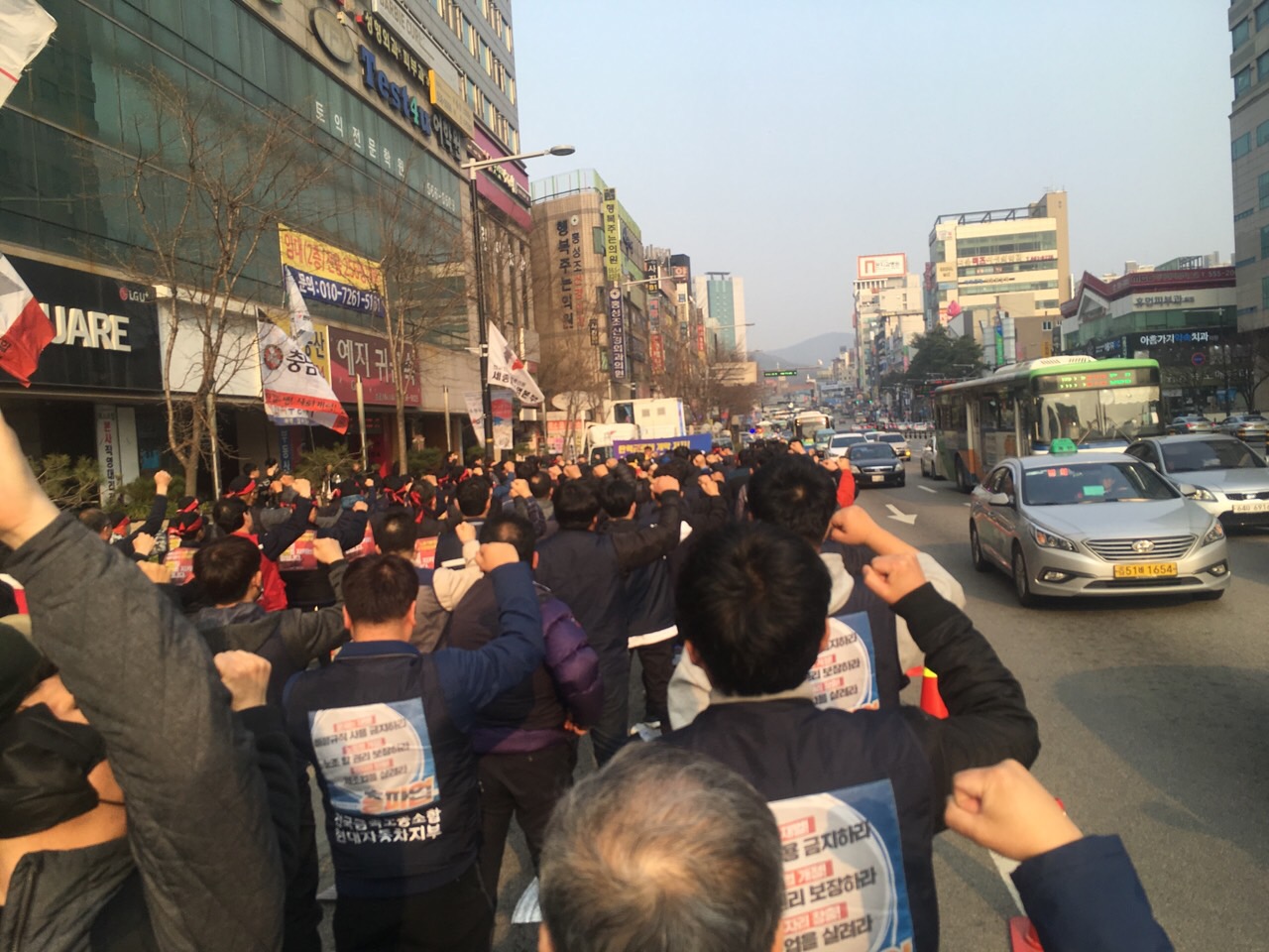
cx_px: 634
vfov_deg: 48.2
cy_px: 476
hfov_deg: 61.7
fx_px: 1063
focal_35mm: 29
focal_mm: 4.15
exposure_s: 1/693
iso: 25
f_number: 2.2
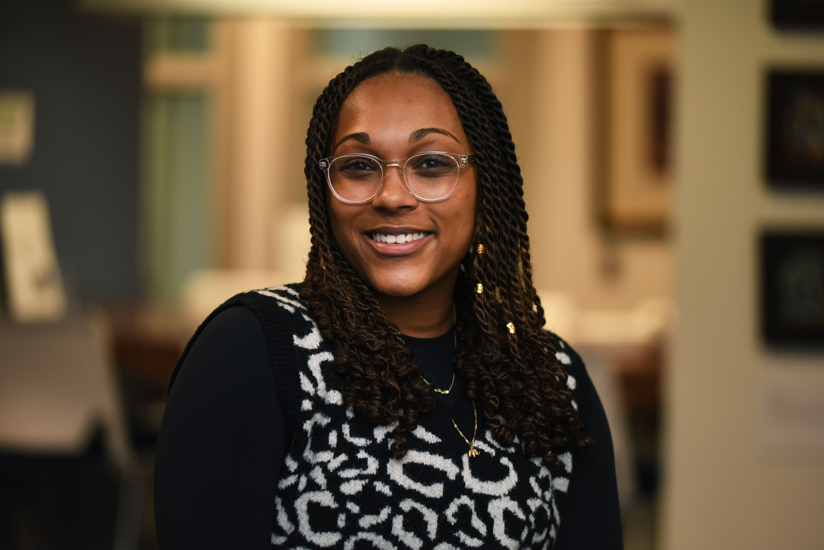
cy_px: 275
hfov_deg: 13.7
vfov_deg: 9.2
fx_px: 3434
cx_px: 412
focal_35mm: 150
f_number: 3
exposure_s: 1/400
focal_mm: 150
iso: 1250
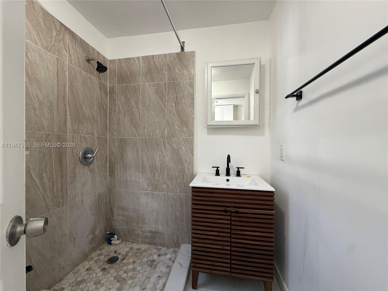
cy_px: 146
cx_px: 194
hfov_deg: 102.1
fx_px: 157
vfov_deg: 85.7
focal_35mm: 14
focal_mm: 2.22
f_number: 2.2
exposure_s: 1/120
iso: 250
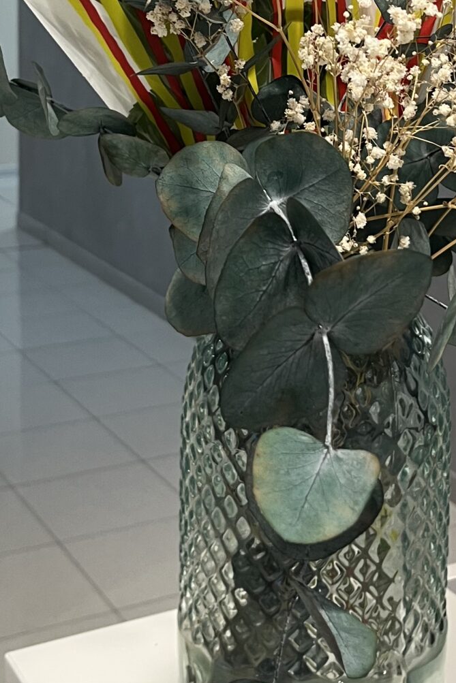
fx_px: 1310
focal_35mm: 69
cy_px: 65
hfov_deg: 19.7
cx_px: 294
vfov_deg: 28.1
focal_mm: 5.1
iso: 64
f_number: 1.6
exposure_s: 1/50
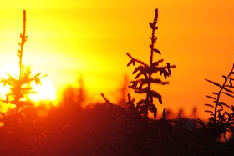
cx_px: 10
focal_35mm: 1288
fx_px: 8376
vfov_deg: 1.1
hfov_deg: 1.6
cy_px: 70
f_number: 5.6
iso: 200
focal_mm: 300
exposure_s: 1/320
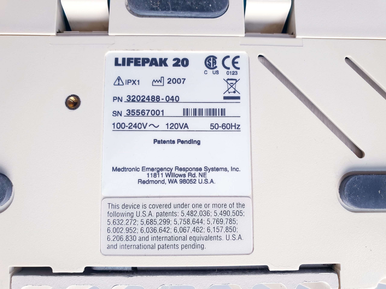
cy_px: 144
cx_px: 193
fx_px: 290
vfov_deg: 53.1
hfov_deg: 67.3
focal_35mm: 26
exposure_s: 1/50
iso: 80
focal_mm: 4.3
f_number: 2.4
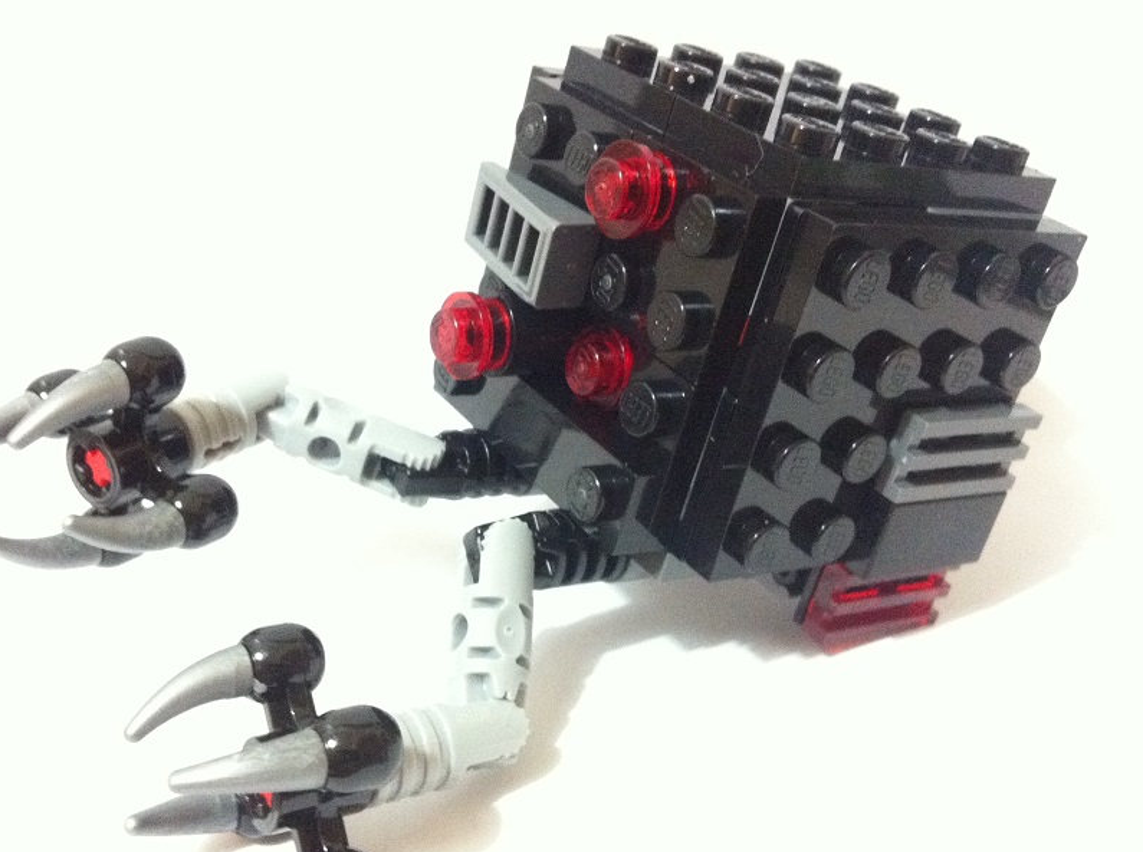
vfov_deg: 32.7
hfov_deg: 42.9
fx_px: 1450
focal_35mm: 44
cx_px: 473
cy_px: 476
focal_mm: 3.85
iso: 500
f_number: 2.8
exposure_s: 1/15
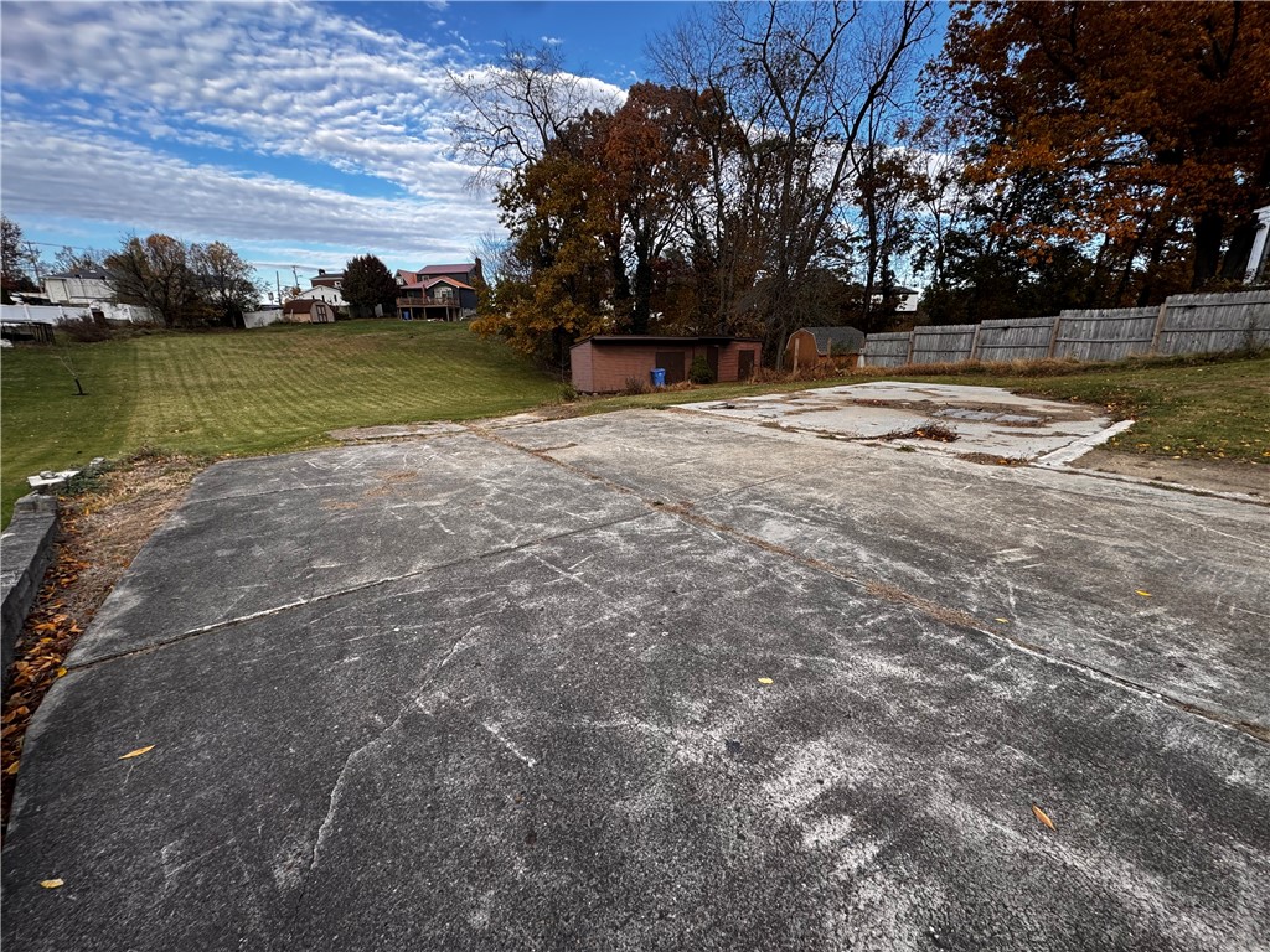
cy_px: 476
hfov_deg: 102.1
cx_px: 635
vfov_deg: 85.7
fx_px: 514
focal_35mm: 14
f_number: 2.2
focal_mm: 2.22
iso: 40
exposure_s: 1/266
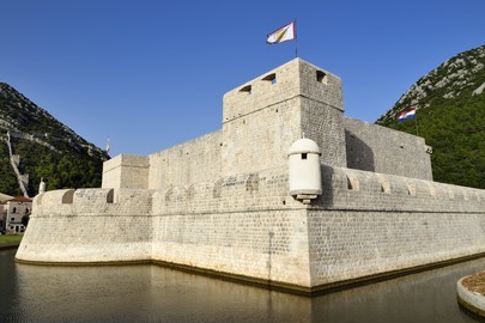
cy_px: 164
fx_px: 364
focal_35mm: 27
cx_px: 246
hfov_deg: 67.4
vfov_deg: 47.9
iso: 200
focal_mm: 26
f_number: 13
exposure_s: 1/320
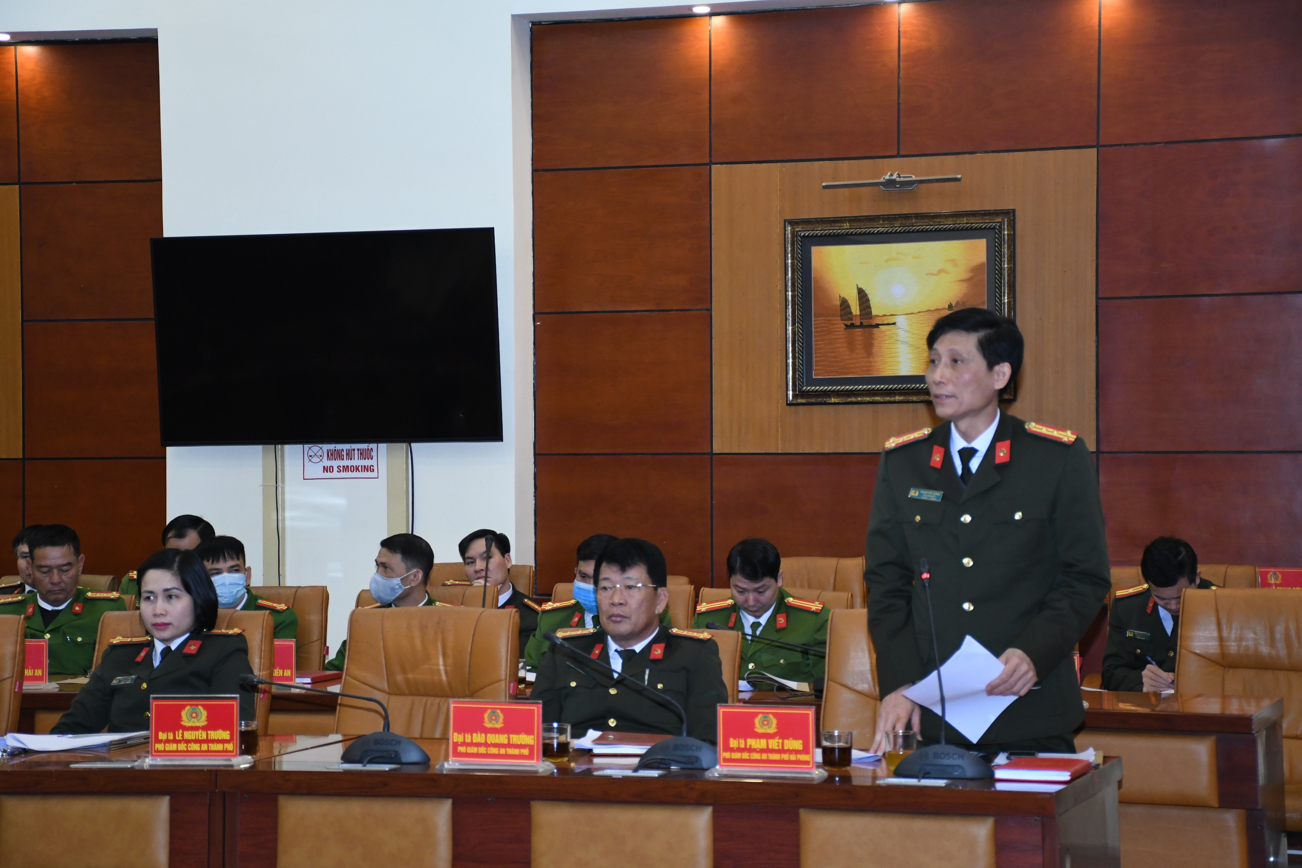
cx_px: 651
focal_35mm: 84
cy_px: 434
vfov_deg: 16.3
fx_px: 3038
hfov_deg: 24.2
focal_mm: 56
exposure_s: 1/200
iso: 2000
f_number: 4.8
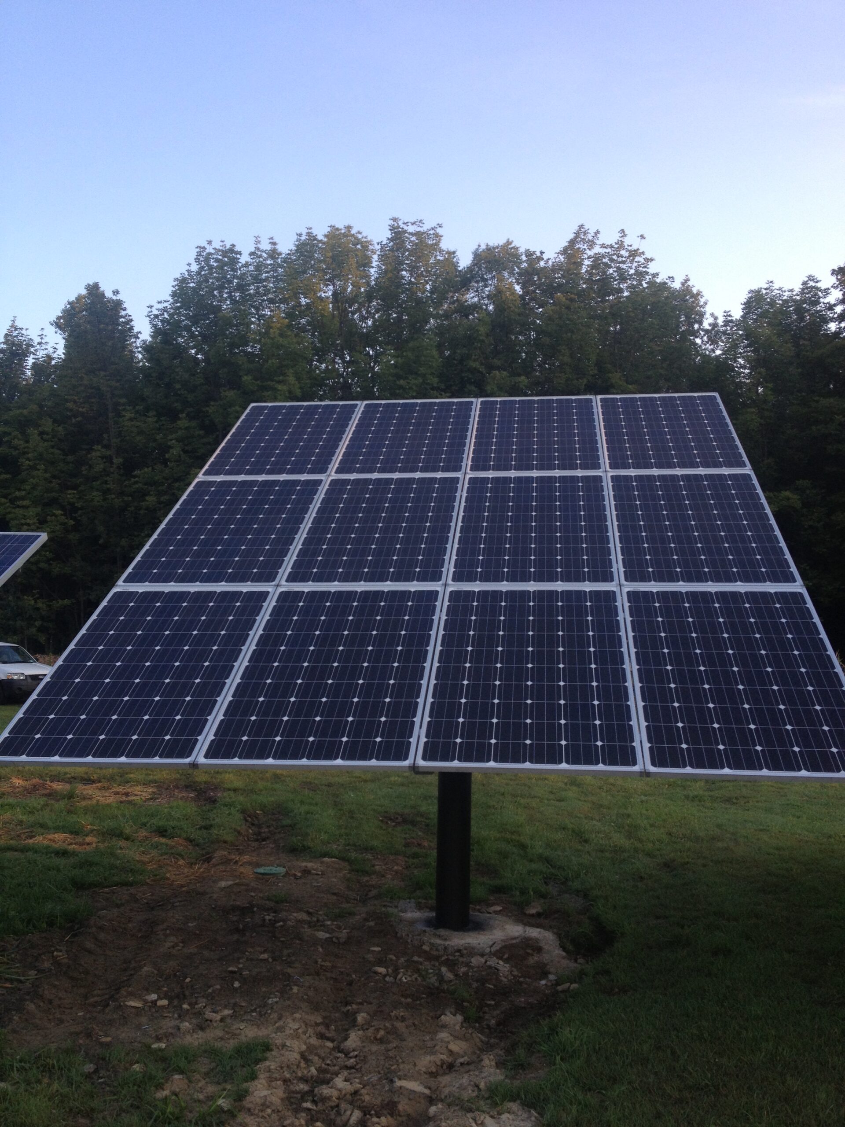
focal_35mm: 35
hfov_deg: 40.7
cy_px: 564
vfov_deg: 52.6
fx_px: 1139
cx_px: 422
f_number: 2.4
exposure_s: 1/176
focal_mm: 4.28
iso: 50
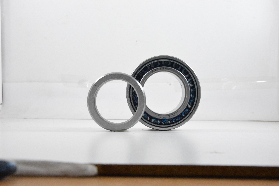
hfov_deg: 33.4
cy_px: 93
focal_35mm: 60
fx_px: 465
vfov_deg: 22.6
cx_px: 140
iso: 3200
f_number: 8
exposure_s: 1/100
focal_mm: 40
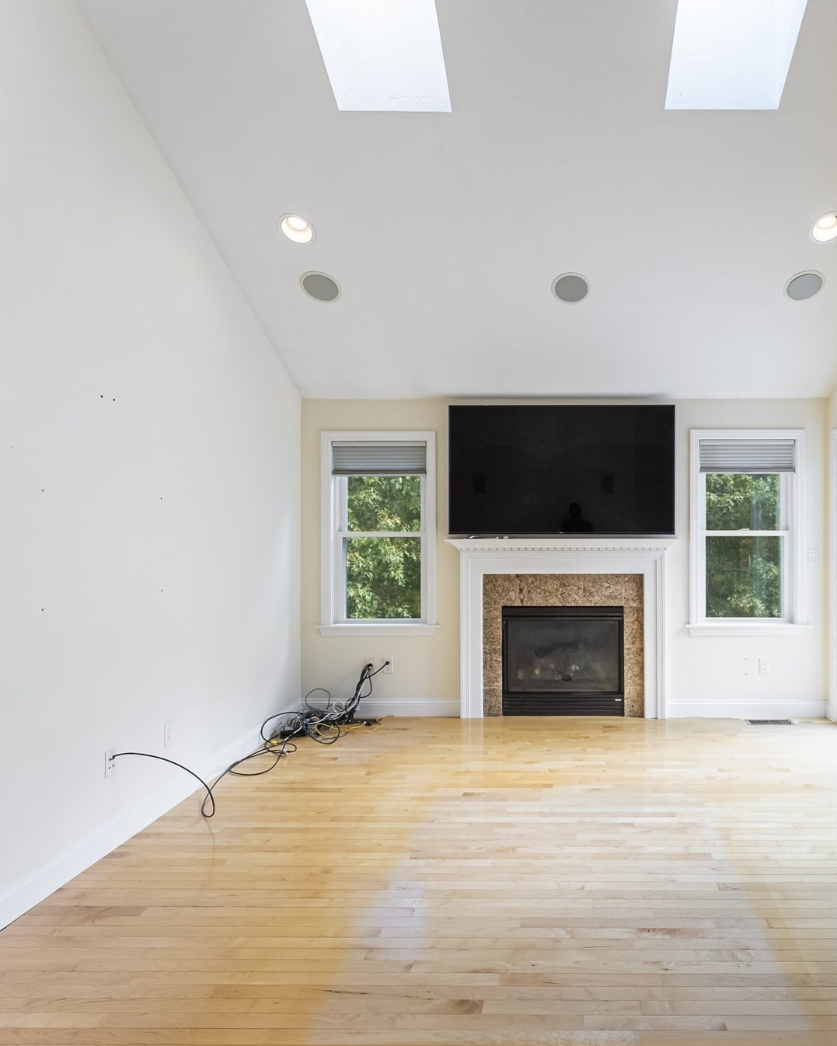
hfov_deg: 65.9
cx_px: 570
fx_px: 619
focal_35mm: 20
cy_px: 528
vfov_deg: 80.4
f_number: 6.3
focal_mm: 14
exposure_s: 1/100
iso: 800
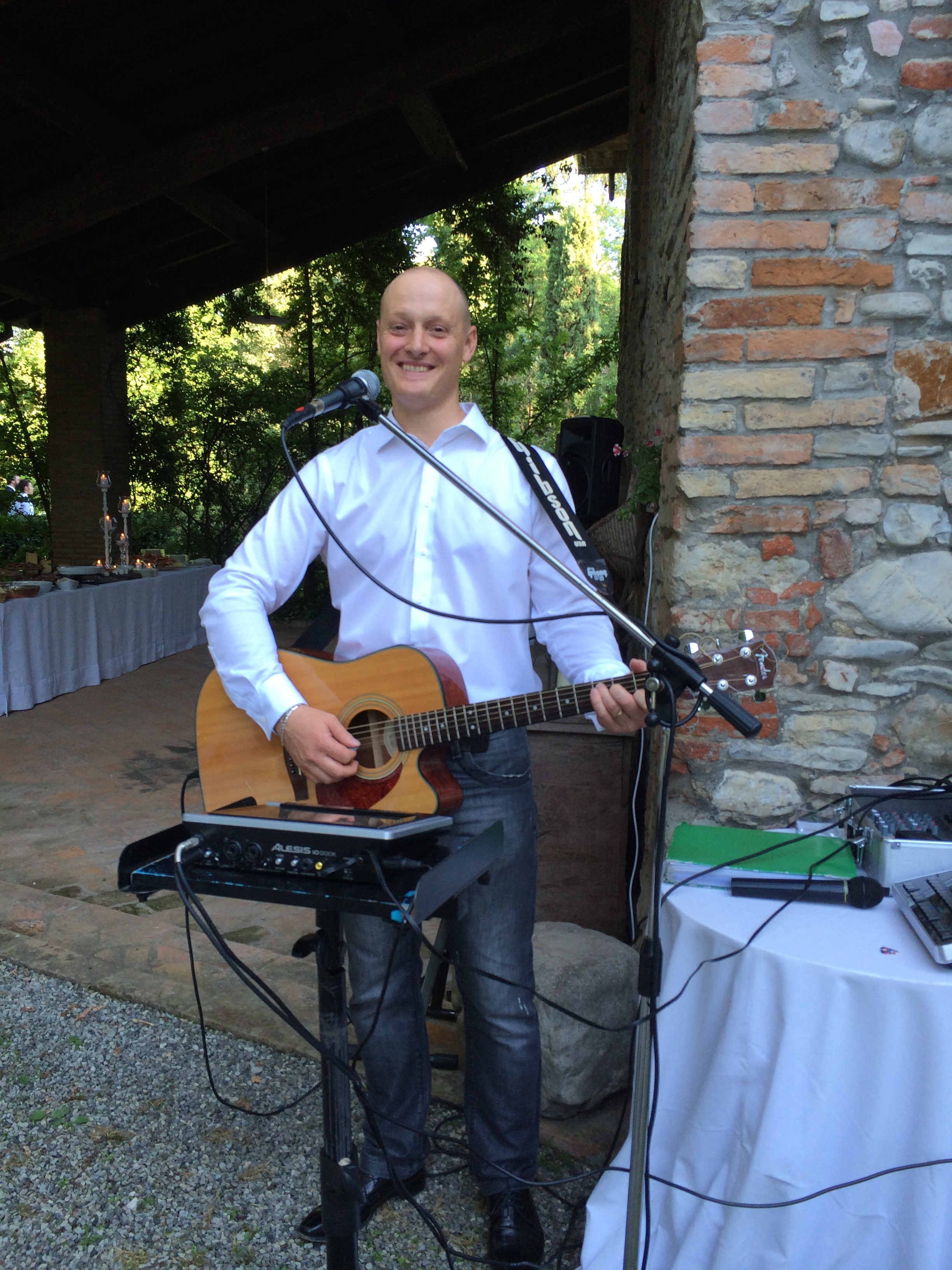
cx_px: 476
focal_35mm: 30
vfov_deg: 60.0
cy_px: 635
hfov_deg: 46.8
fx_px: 1100
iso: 64
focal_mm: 4.12
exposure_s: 1/120
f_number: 2.2
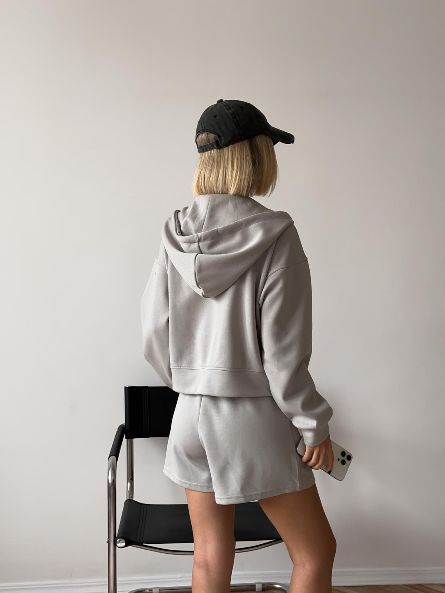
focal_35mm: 48
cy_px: 296
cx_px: 222
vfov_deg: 39.7
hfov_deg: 30.3
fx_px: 823
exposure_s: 1/120
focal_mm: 6.86
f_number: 1.8
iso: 50
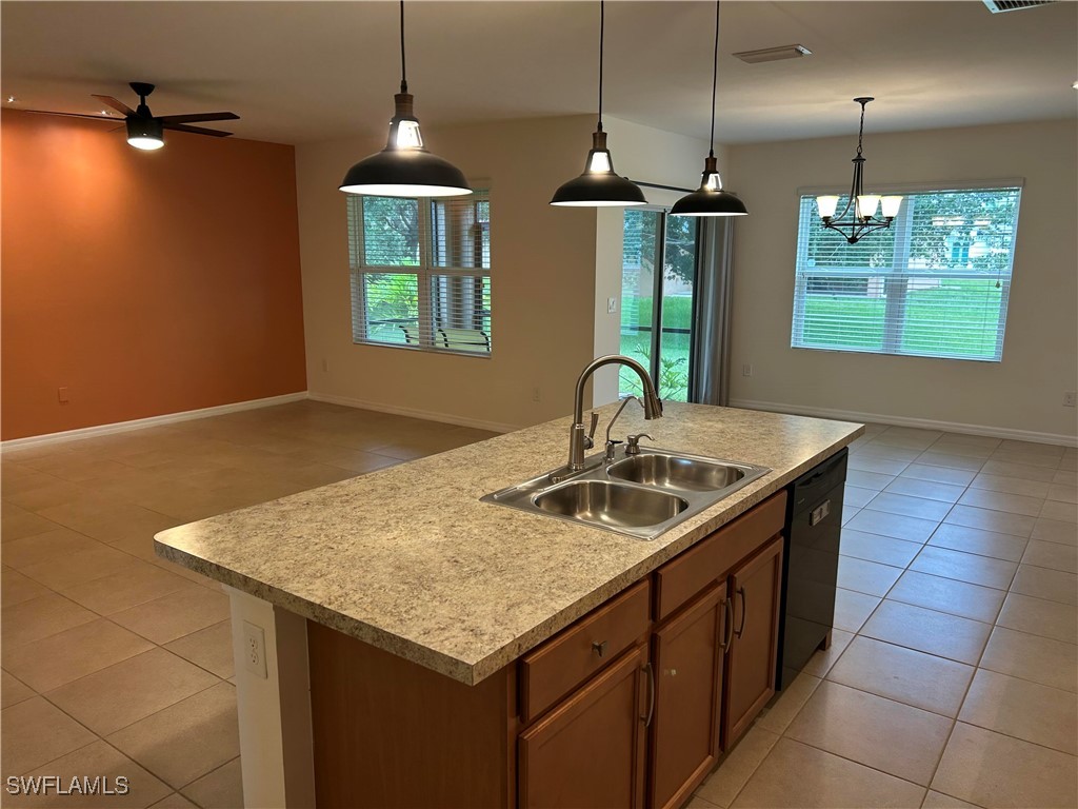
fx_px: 810
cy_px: 404
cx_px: 539
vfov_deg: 53.1
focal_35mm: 26
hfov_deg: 67.3
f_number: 1.5
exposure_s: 1/120
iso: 80
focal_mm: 5.7
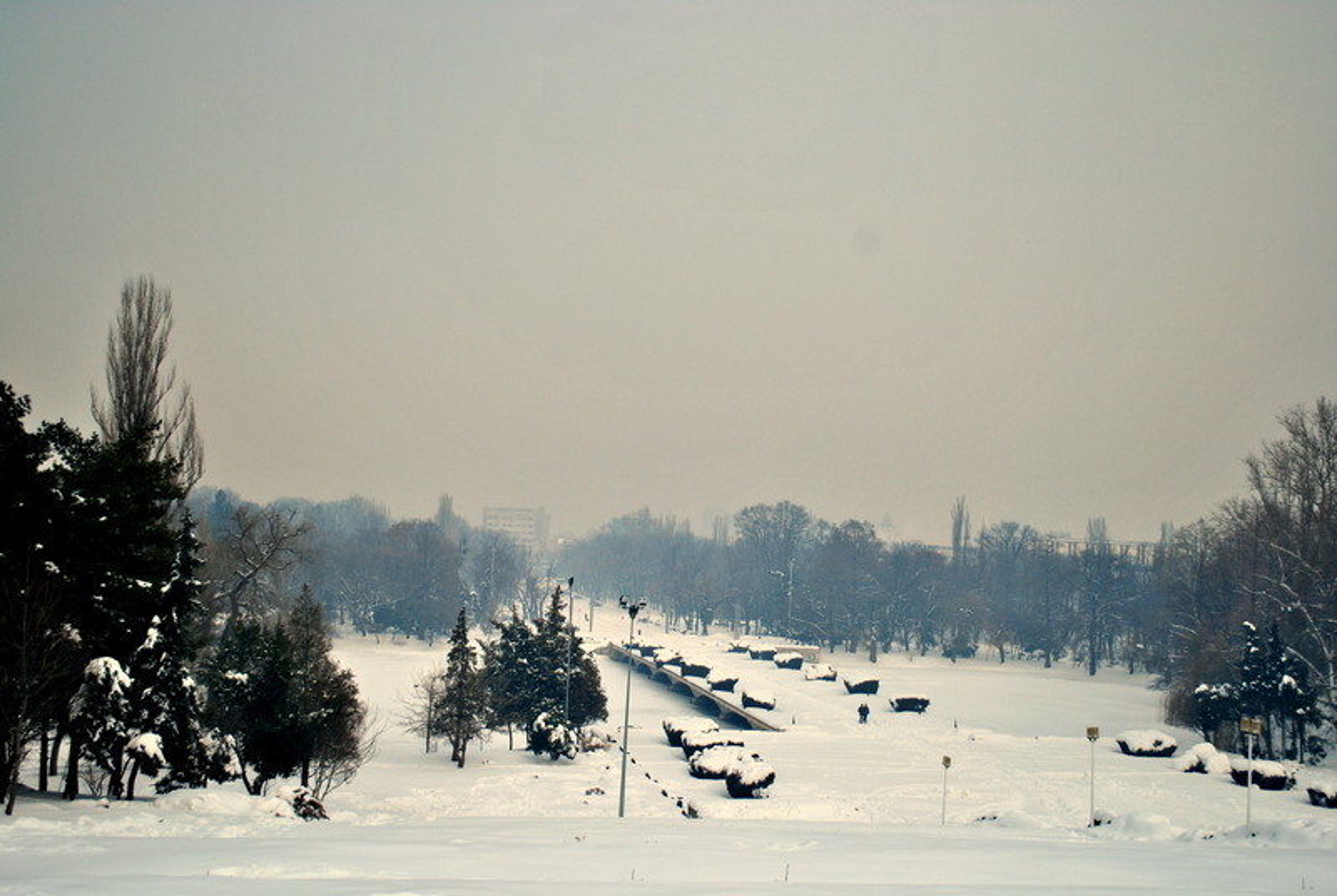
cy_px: 448
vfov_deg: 30.0
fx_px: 1674
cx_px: 668
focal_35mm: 45
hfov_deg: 43.5
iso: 100
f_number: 4.5
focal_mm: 30
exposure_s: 1/2000
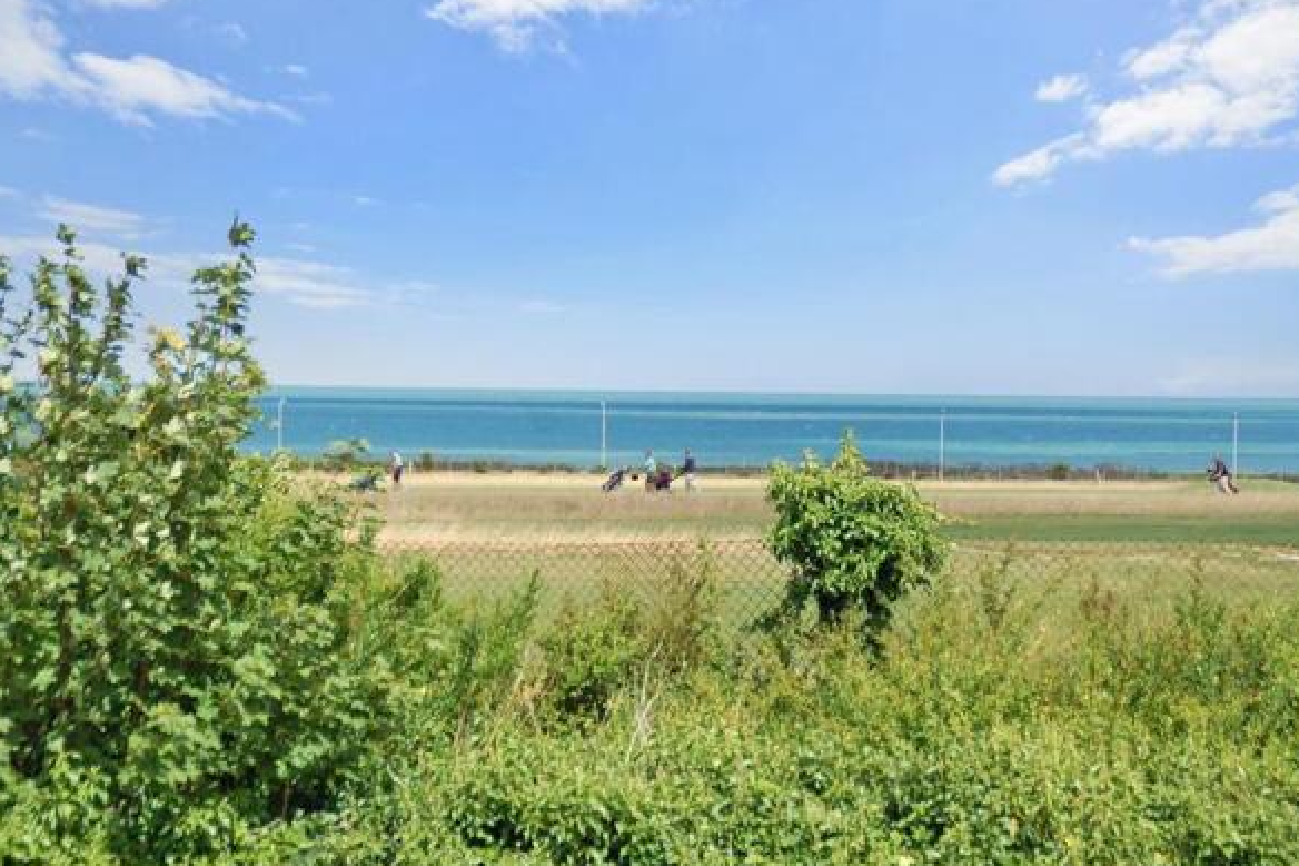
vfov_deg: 11.6
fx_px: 4256
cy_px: 471
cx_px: 636
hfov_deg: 17.4
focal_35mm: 118
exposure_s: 1/640
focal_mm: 70
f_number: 6.3
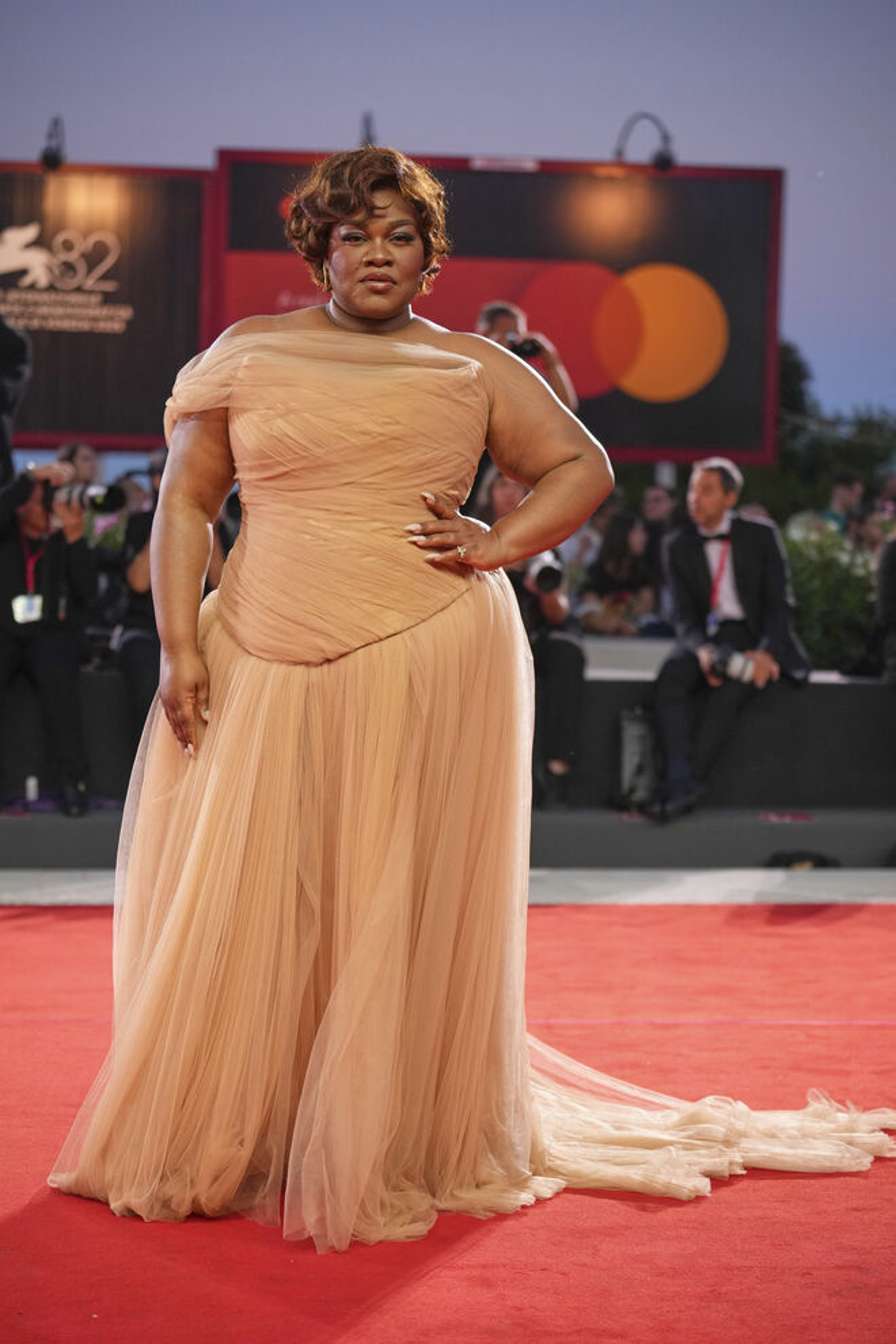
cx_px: 448
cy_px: 672
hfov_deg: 19.5
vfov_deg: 28.8
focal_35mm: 70
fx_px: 2613
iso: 1600
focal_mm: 70
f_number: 2.8
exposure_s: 1/640
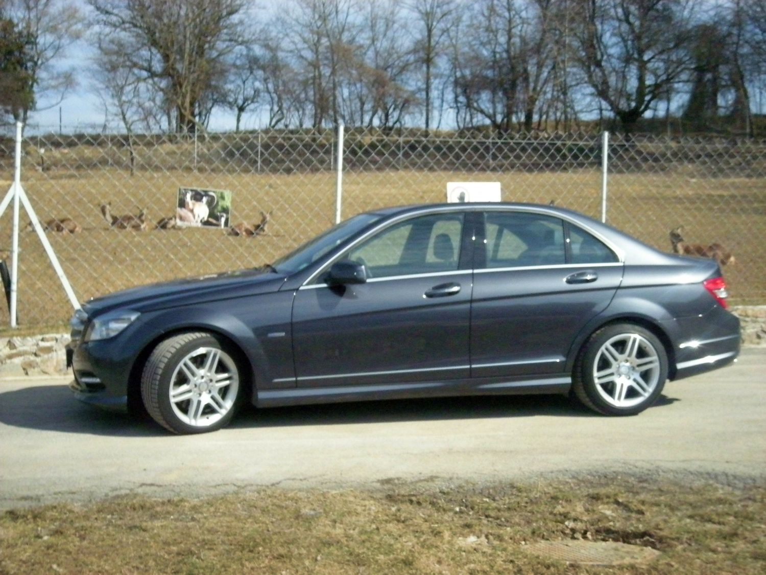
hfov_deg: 38.9
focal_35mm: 49
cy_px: 288
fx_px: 1084
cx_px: 383
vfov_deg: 29.7
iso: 800
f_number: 6.4
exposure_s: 1/1500
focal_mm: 7.9
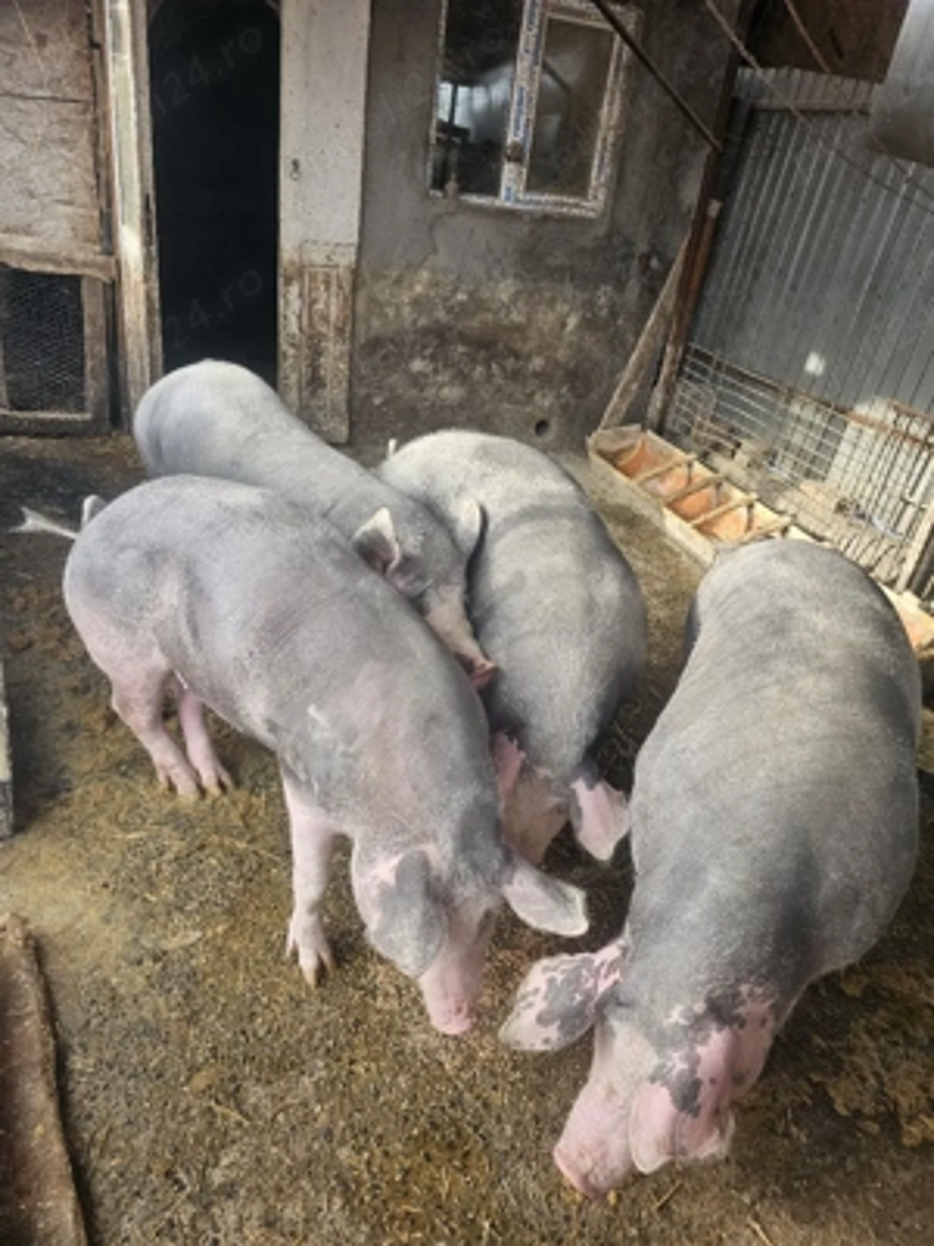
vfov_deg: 73.9
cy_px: 623
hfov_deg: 58.9
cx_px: 467
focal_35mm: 23
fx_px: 827
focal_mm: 6.3
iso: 40
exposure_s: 1/192
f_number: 1.7
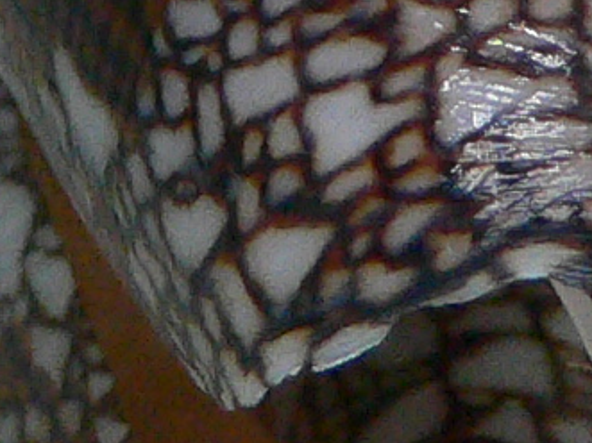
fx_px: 3641
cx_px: 288
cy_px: -422
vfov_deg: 6.8
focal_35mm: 213
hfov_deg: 9.3
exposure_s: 1/50
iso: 200
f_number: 2.8
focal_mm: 4.6
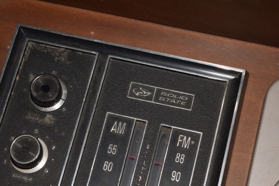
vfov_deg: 14.2
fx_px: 749
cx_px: 133
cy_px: 108
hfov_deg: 21.1
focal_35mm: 97
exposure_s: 1/125
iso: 1600
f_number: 5.6
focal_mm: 55
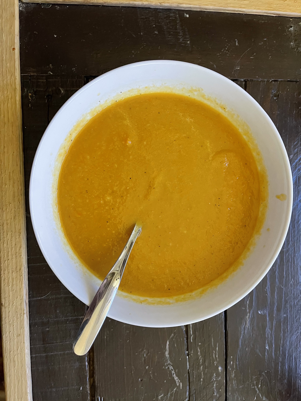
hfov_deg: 53.1
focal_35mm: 26
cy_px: 200
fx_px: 301
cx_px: 150
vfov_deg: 67.3
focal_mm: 5.1
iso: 640
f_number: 1.6
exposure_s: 1/30
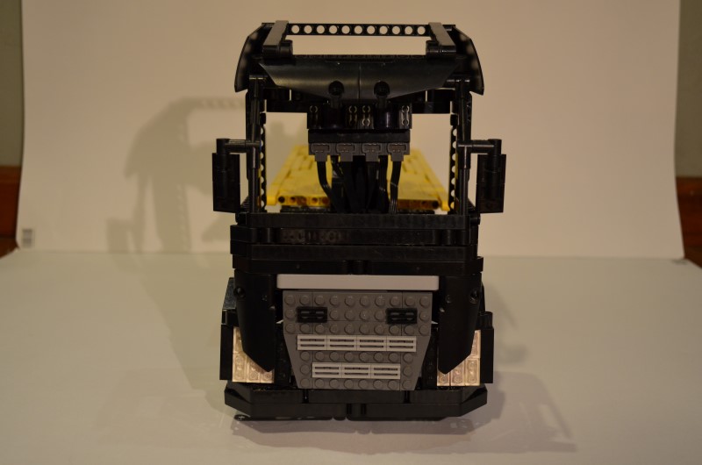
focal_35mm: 42
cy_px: 232
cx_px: 351
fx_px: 817
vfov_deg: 31.8
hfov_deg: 46.5
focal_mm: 28
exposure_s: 1/30
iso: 800
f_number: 4.5
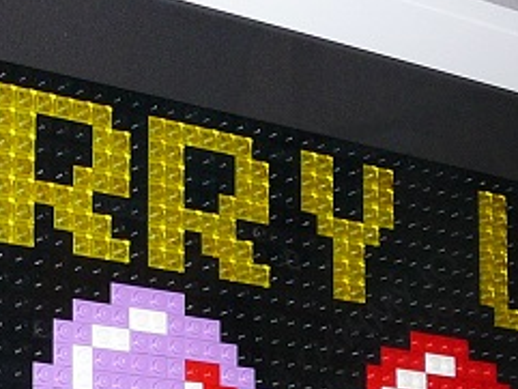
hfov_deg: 16.7
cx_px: 24
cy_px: 507
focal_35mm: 116
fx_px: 1737
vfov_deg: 12.4
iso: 100
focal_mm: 5.2
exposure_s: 1/30
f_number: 2.8
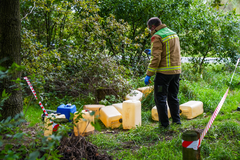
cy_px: 80
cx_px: 120
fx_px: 367
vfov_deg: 24.6
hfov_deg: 36.2
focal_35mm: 55
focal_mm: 55
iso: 200
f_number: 3.2
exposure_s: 1/250
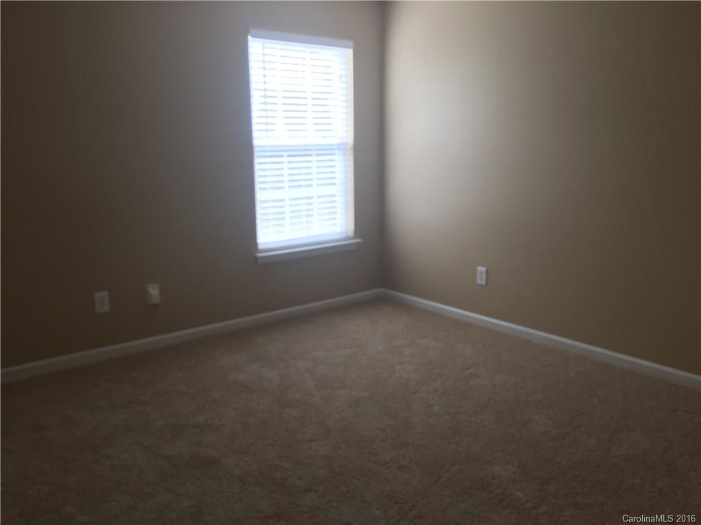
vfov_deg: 48.2
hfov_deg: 61.7
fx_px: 587
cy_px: 262
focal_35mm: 29
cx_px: 350
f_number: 2.2
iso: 40
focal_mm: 4.15
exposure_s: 1/30
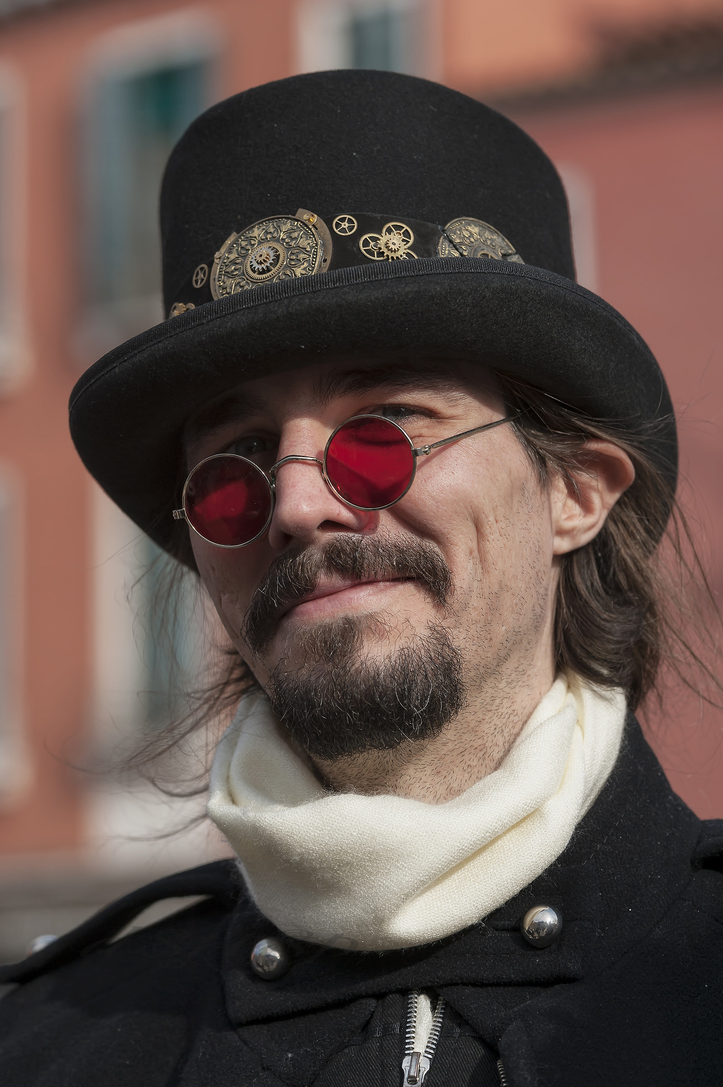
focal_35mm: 140
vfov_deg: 14.7
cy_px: 544
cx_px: 362
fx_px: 4224
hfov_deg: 9.8
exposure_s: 1/1000
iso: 200
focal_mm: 140
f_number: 5.6
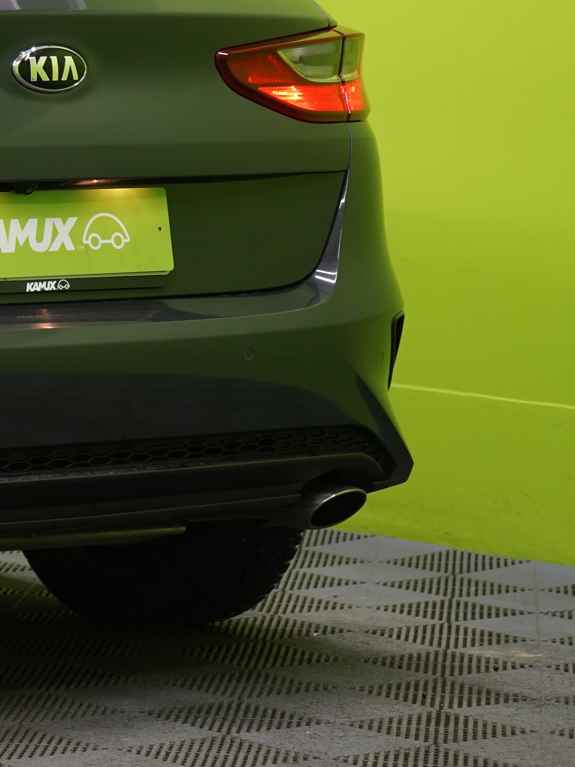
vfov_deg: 11.3
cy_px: 56
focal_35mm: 174
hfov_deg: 8.2
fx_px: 3854
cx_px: -502
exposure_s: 1/25
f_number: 5.6
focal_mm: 64
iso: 400
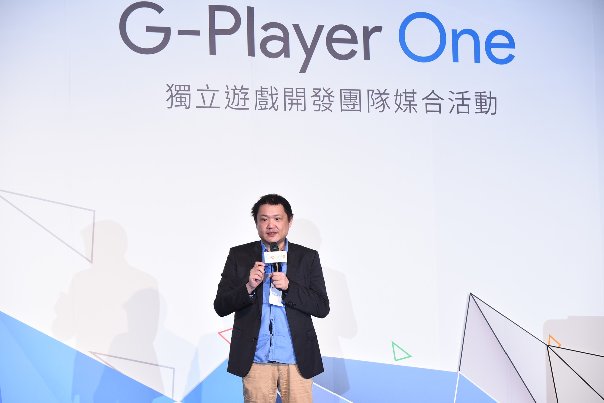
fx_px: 1712
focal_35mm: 102
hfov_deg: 20.0
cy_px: 202
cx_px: 302
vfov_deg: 13.4
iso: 2000
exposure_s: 1/200
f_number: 4.5
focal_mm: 102
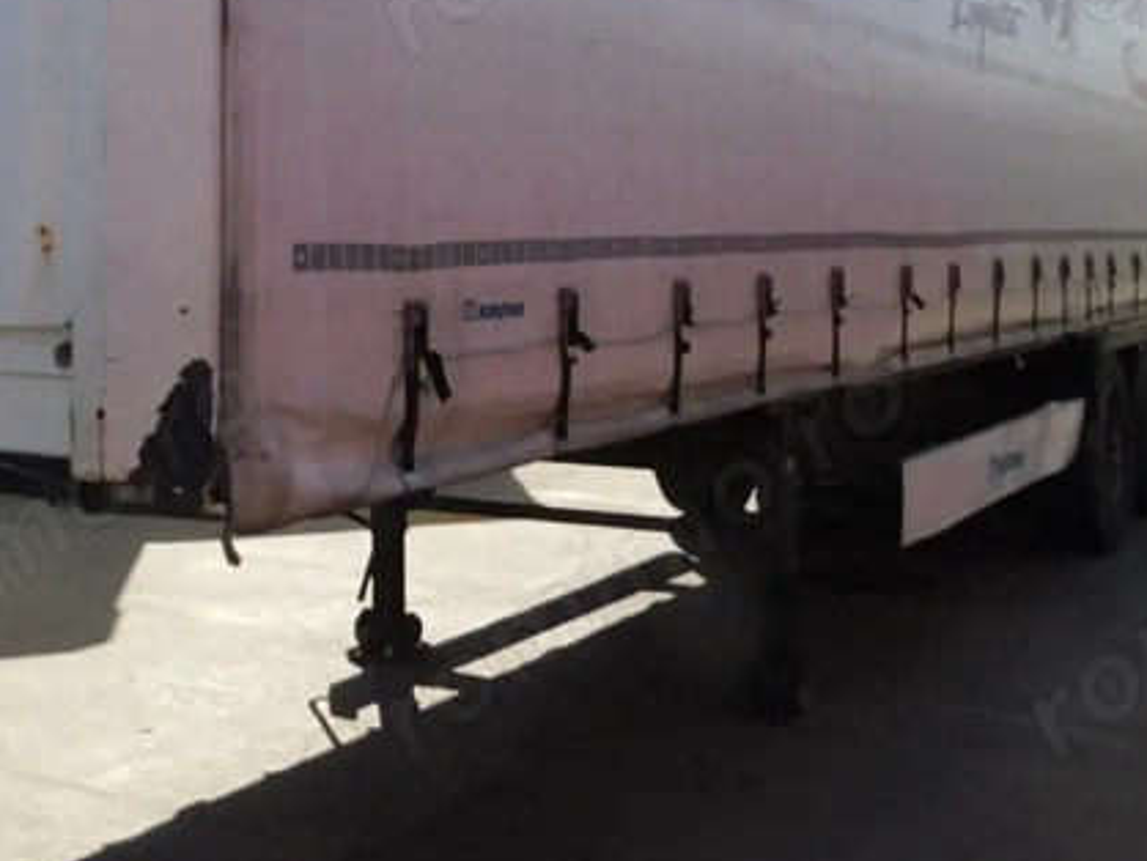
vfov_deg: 24.6
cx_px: 294
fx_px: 1823
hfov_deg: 34.2
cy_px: -110
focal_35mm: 55
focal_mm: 4
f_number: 6
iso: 125
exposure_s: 1/500
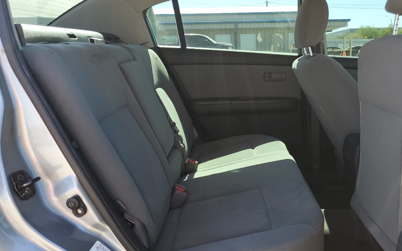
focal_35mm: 32
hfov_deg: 59.4
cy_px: 156
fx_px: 351
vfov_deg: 39.2
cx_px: 233
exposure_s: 1/294
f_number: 1.5
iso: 50
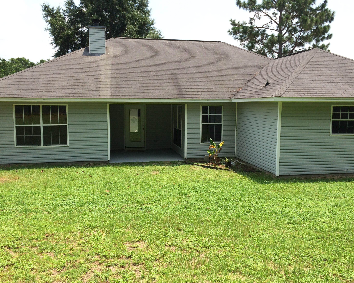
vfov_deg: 47.1
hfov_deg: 57.2
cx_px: 174
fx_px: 325
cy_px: 139
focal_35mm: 31
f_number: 2.2
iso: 32
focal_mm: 4.15
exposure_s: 1/1953
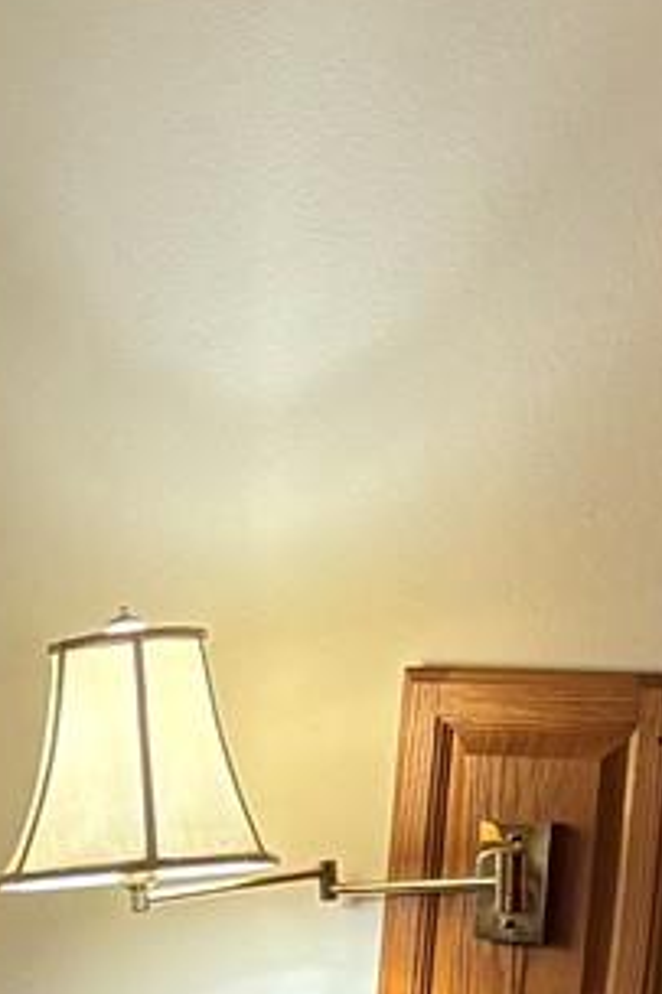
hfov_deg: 9.3
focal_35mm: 142
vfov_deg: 13.3
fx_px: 3921
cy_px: 1649
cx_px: -463
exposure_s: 1/60
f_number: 1.6
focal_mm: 5.96
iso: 200
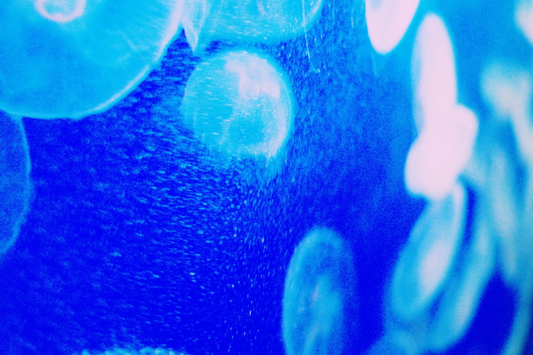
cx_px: 266
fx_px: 1110
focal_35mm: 75
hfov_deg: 27.0
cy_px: 178
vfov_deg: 18.2
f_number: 1.8
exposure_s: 1/25
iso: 3200
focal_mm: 50
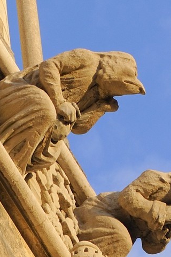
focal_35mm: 280
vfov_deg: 7.0
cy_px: -354
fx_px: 1998
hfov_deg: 4.8
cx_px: -165
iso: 400
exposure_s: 1/160
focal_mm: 56
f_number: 14
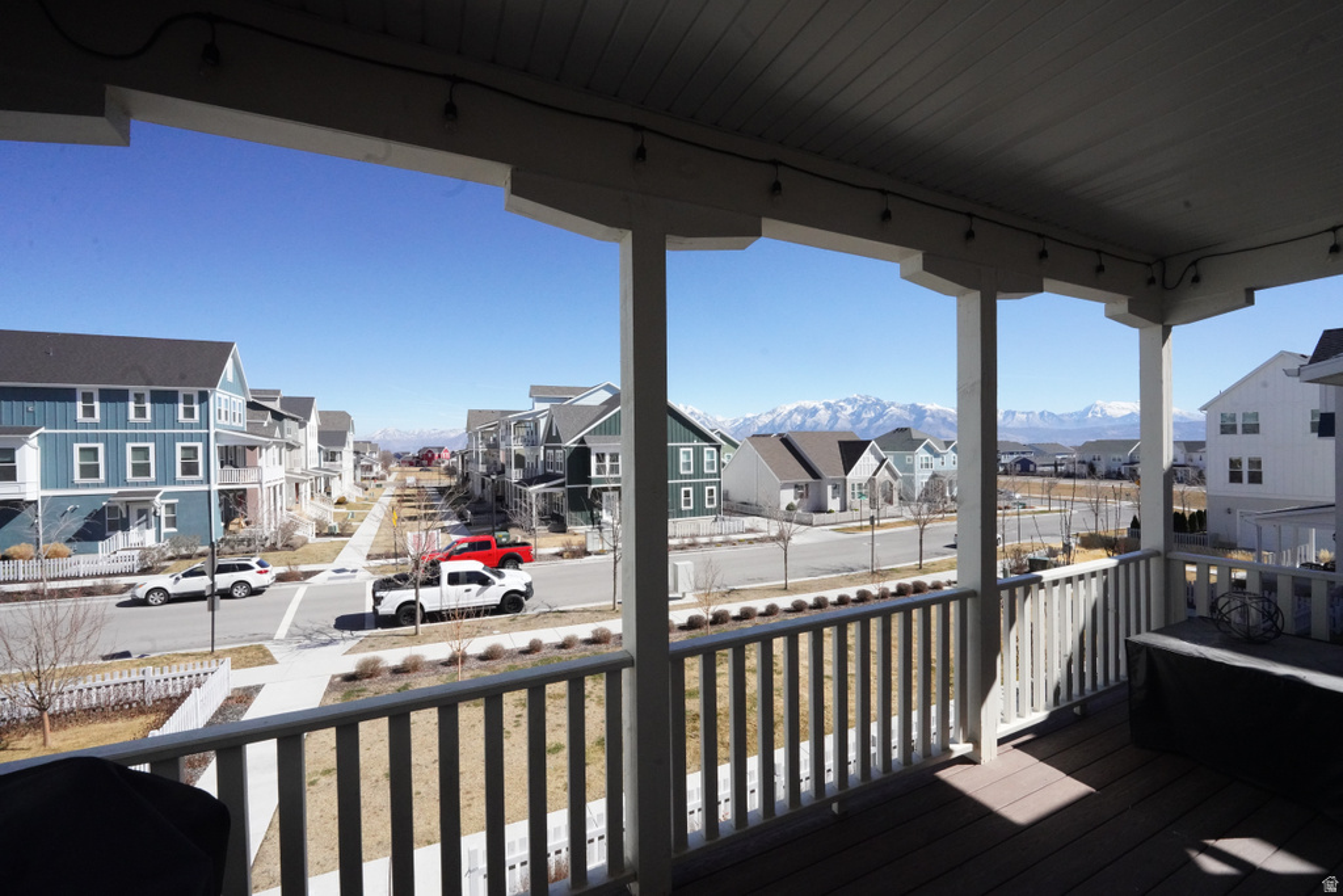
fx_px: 522
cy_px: 448
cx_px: 672
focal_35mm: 14
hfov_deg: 104.2
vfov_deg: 81.2
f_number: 16
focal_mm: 14
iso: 6400
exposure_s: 1/4000
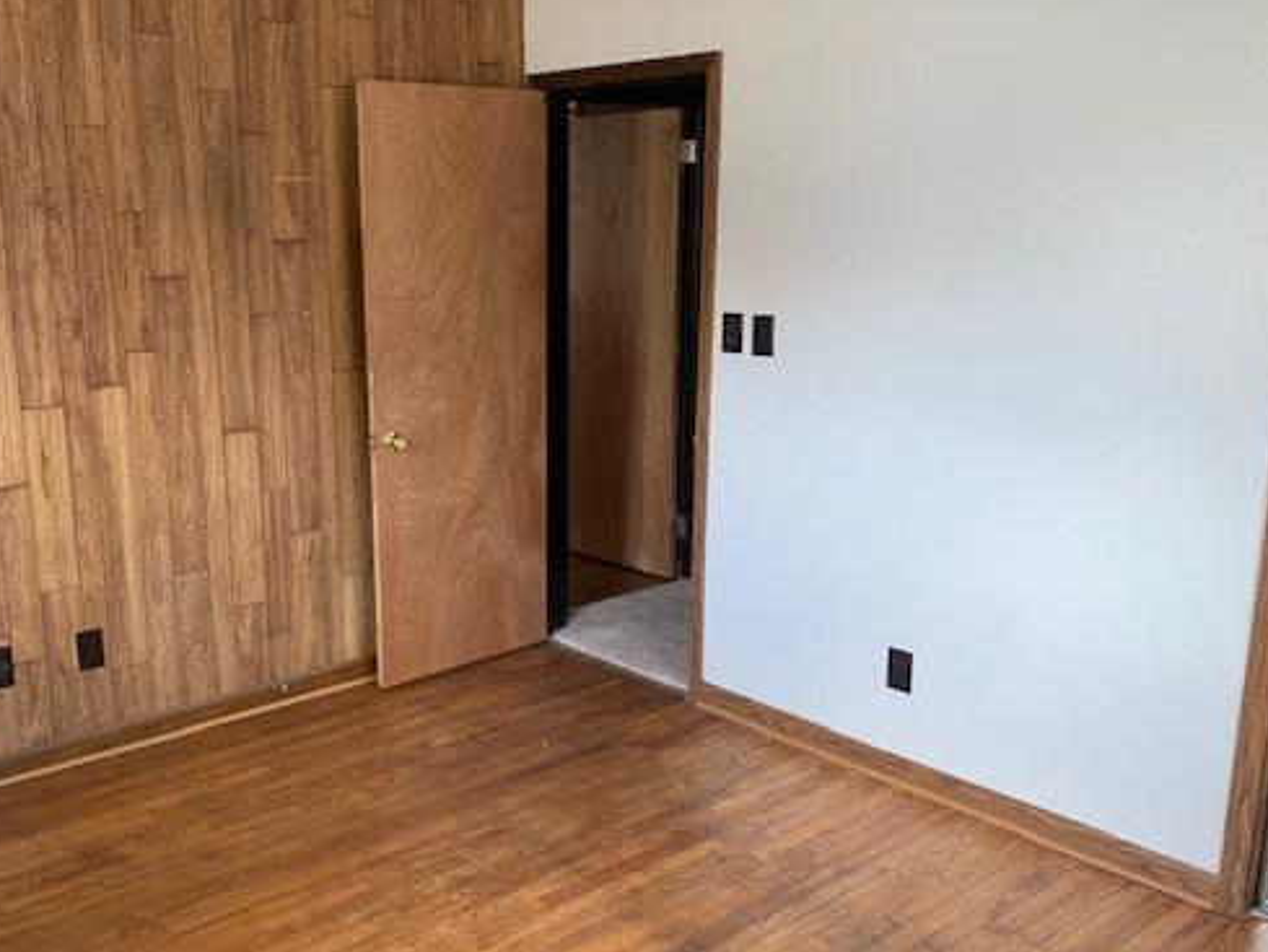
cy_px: 519
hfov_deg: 53.5
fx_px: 1246
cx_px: 498
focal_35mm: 34
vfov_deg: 41.8
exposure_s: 1/60
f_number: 1.8
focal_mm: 4.25
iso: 160
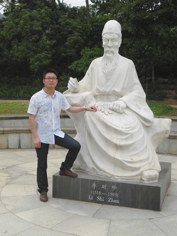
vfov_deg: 36.2
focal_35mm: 53
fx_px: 361
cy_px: 118
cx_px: 88
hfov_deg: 27.5
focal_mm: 9.5
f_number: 3.9
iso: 80
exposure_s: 1/320
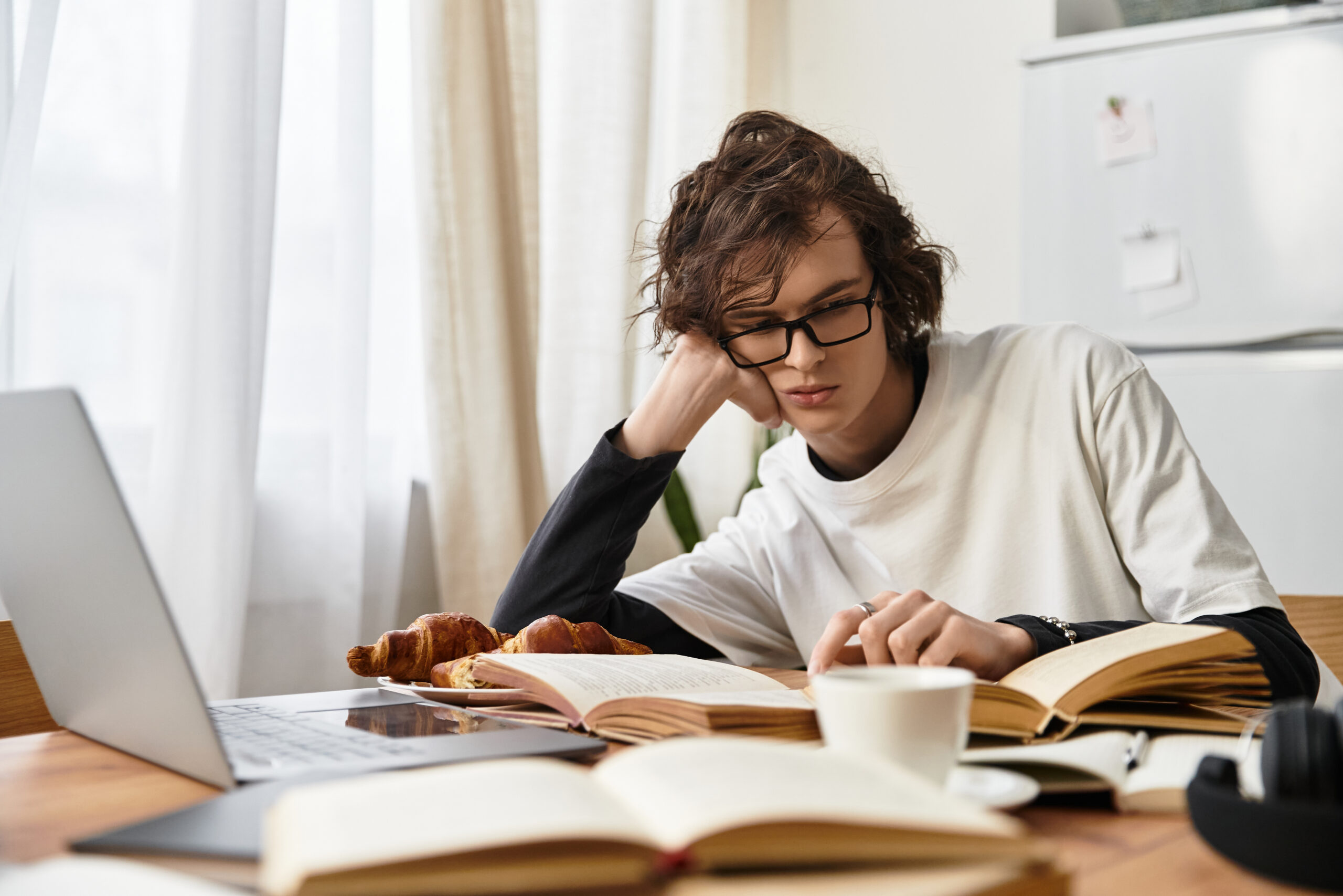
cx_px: 672
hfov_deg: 39.6
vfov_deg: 27.0
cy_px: 448
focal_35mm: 50
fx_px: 1865
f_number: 2.8
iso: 800
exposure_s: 1/400
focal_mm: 50
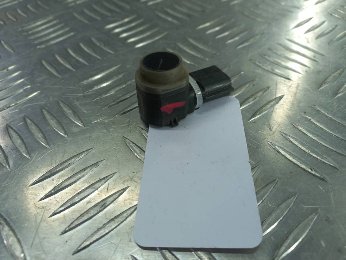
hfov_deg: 65.3
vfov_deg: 51.3
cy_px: 123
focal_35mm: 27
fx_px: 270
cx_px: 177
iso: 32
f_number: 1.8
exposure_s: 1/50
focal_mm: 4.6
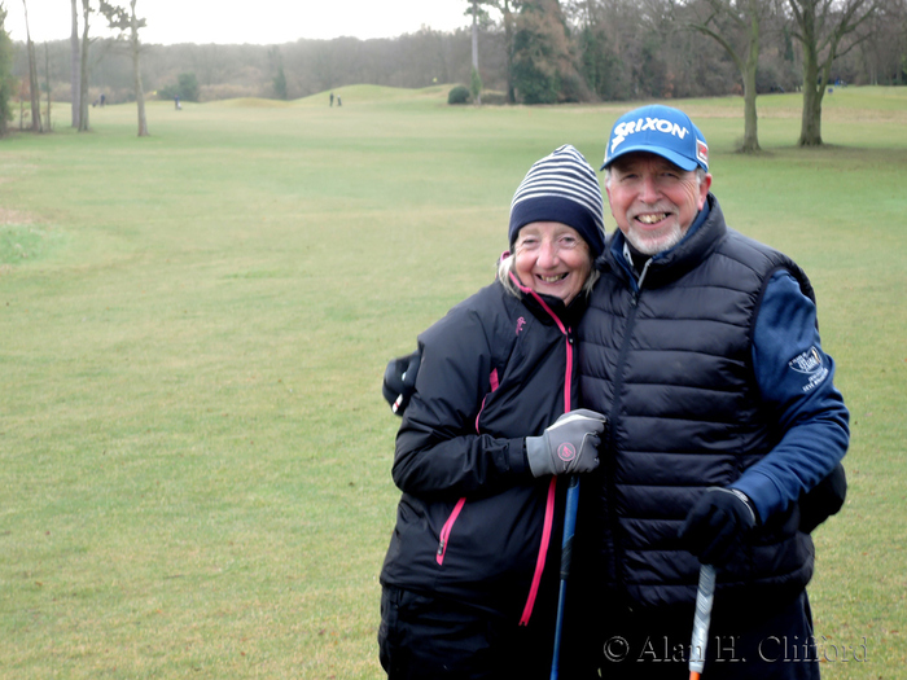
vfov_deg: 17.4
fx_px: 2227
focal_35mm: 85
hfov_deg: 23.0
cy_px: 340
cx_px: 454
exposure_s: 1/30
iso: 125
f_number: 4.5
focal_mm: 18.2
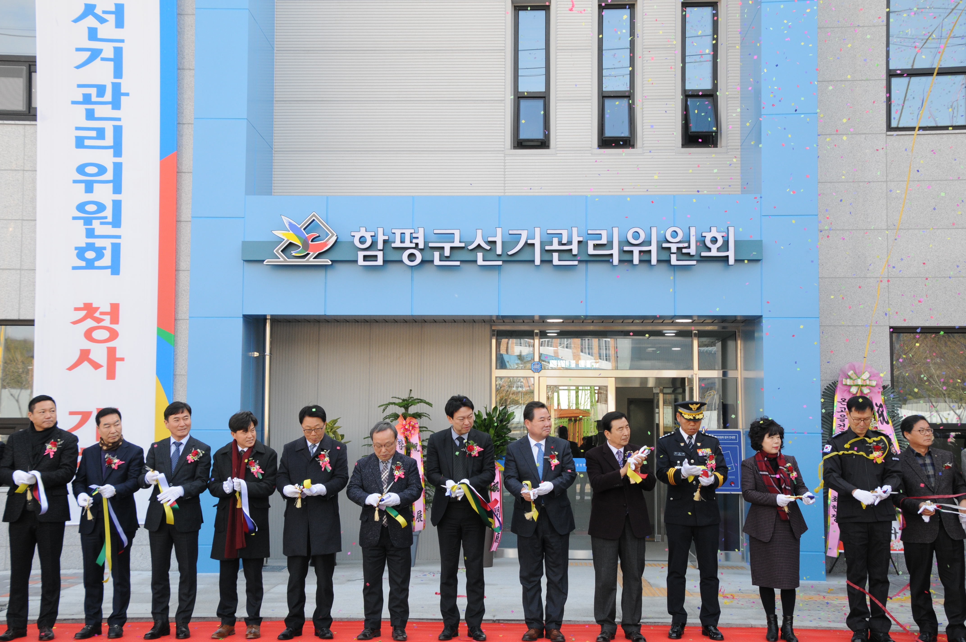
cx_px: 483
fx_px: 1206
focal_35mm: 45
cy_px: 321
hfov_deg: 43.7
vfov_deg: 29.8
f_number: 7.1
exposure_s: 1/200
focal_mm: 30
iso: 400
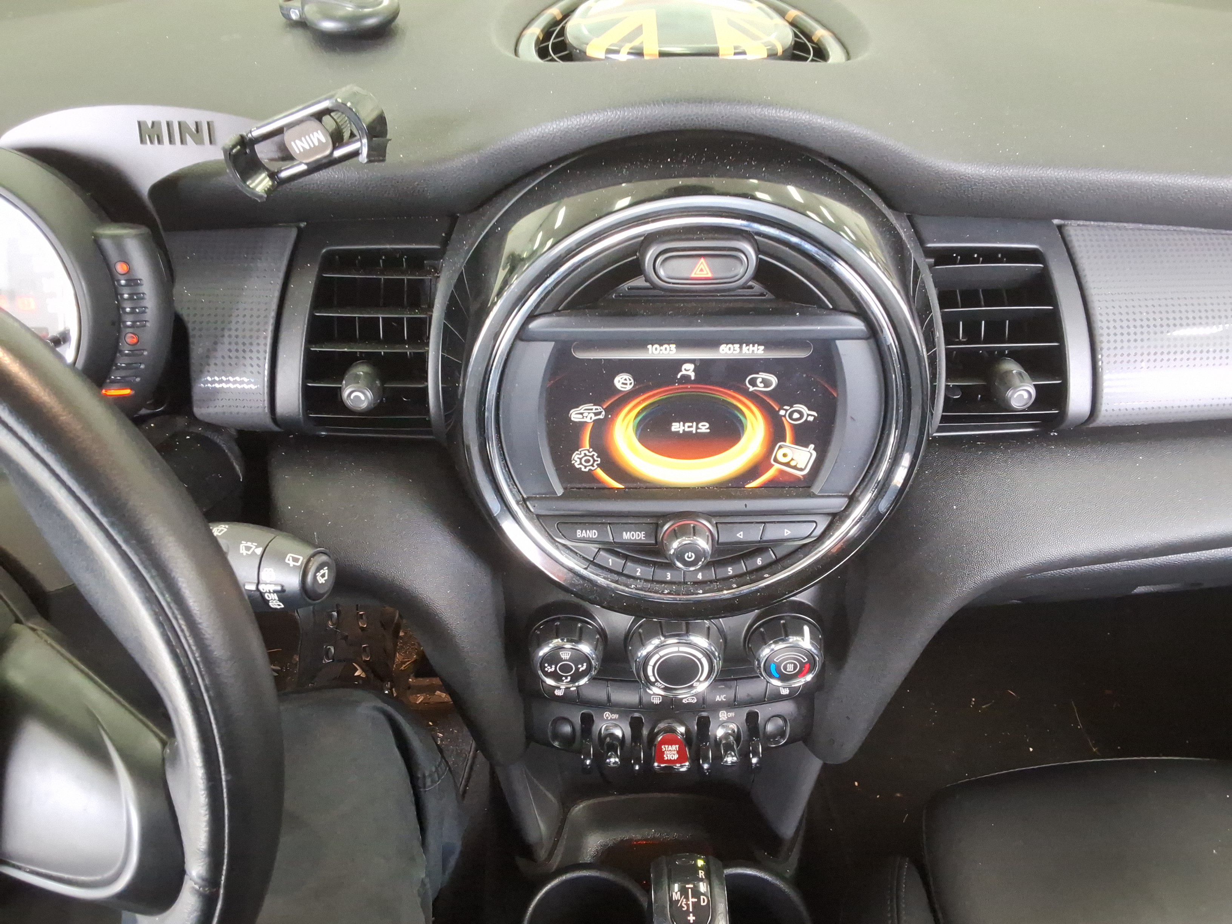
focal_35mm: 28
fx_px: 997
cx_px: 616
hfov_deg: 63.4
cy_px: 462
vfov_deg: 49.7
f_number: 1.9
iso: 229
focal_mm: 2.91
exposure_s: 1/24
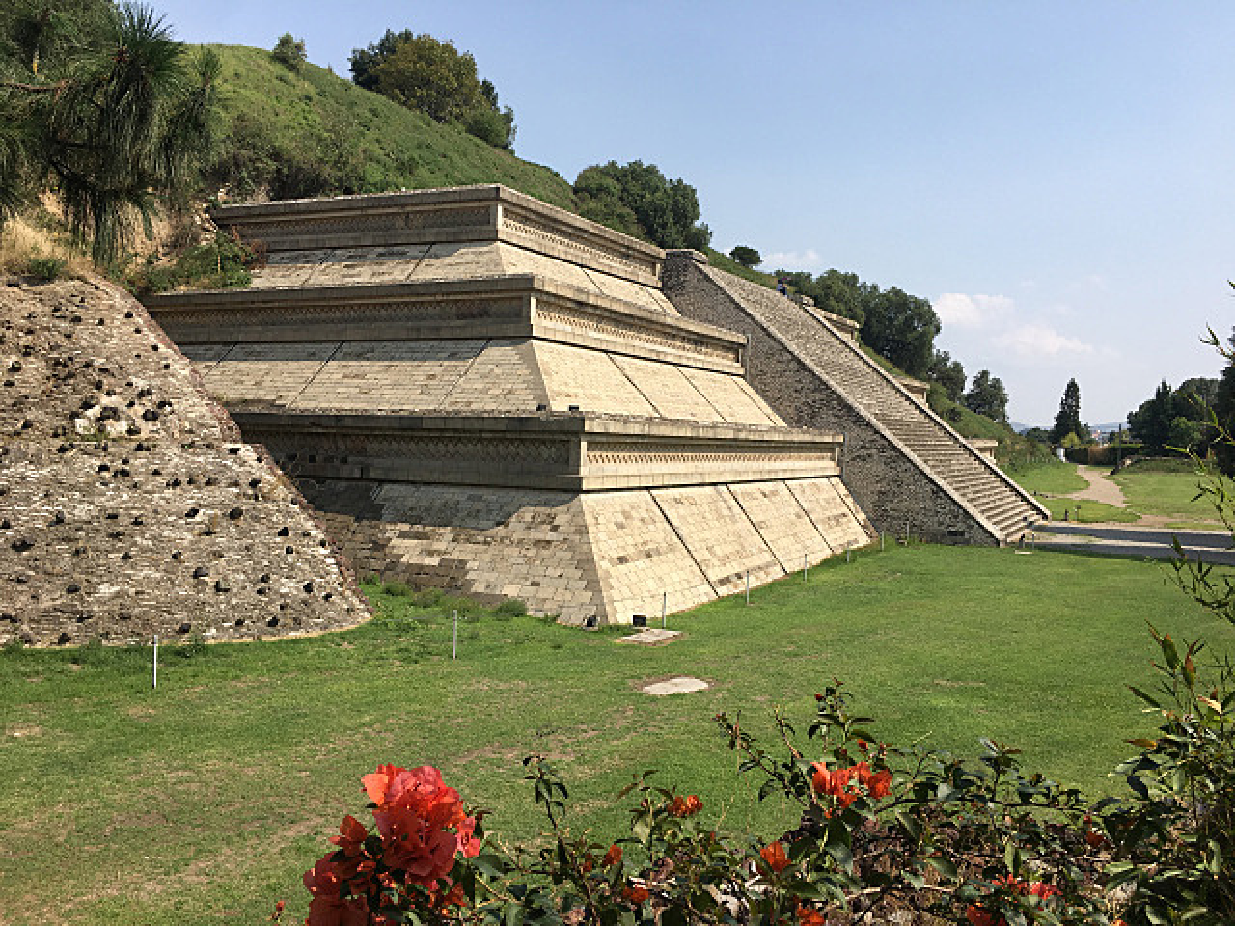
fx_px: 1035
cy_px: 463
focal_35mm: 29
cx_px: 618
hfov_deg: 61.7
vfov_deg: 48.2
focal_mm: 4.15
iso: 25
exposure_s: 1/2024
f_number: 2.2
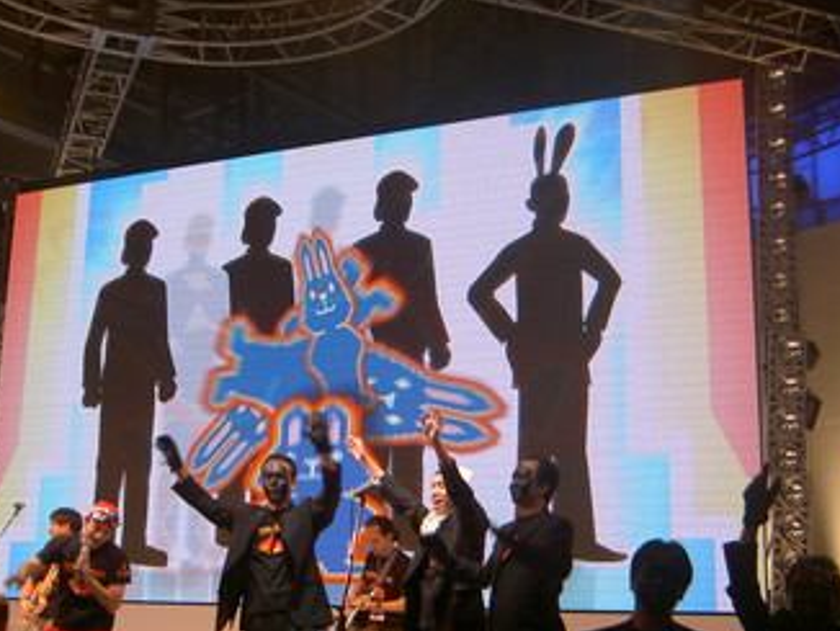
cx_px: 376
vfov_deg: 30.9
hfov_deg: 40.4
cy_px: 345
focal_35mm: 47
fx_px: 1141
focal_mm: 5.6
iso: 50
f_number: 2.8
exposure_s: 1/60
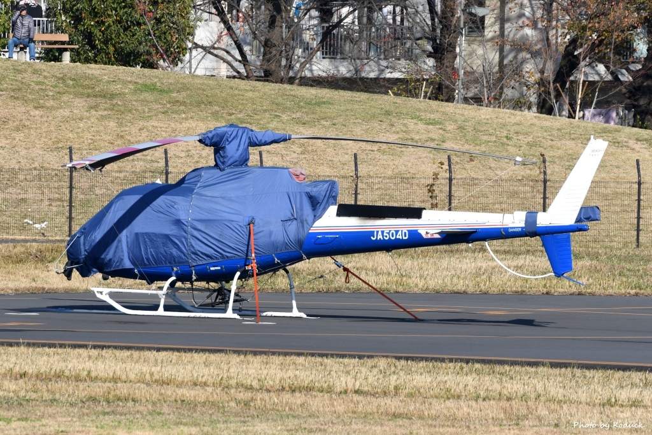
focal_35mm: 600
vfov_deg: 2.3
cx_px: 326
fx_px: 10867
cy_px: 218
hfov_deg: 3.4
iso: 400
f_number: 8
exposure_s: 1/1000
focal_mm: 400
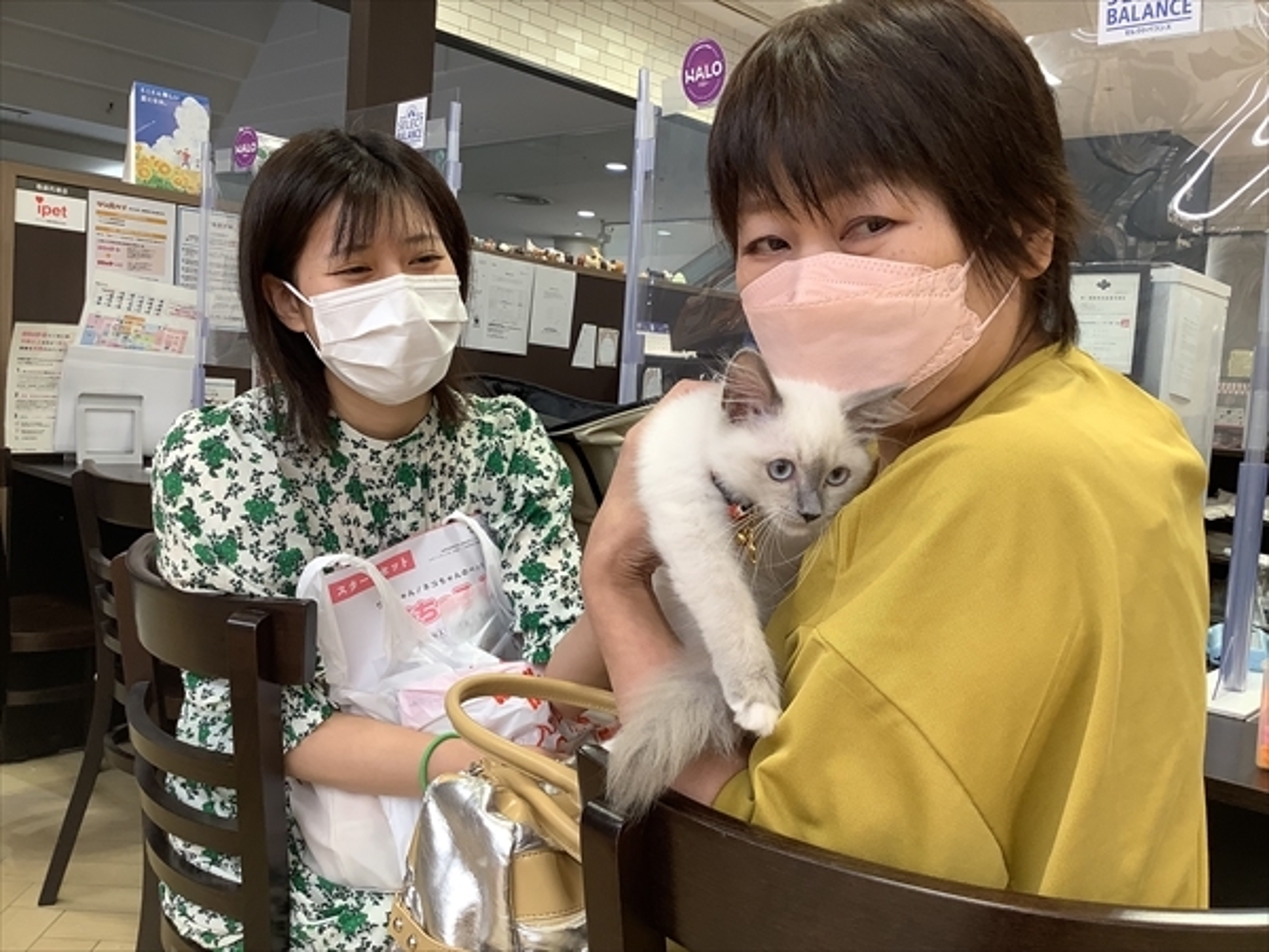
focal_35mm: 31
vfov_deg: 45.4
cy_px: 476
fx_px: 1136
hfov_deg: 58.4
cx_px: 634
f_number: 2.4
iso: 64
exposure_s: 1/50
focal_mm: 3.3
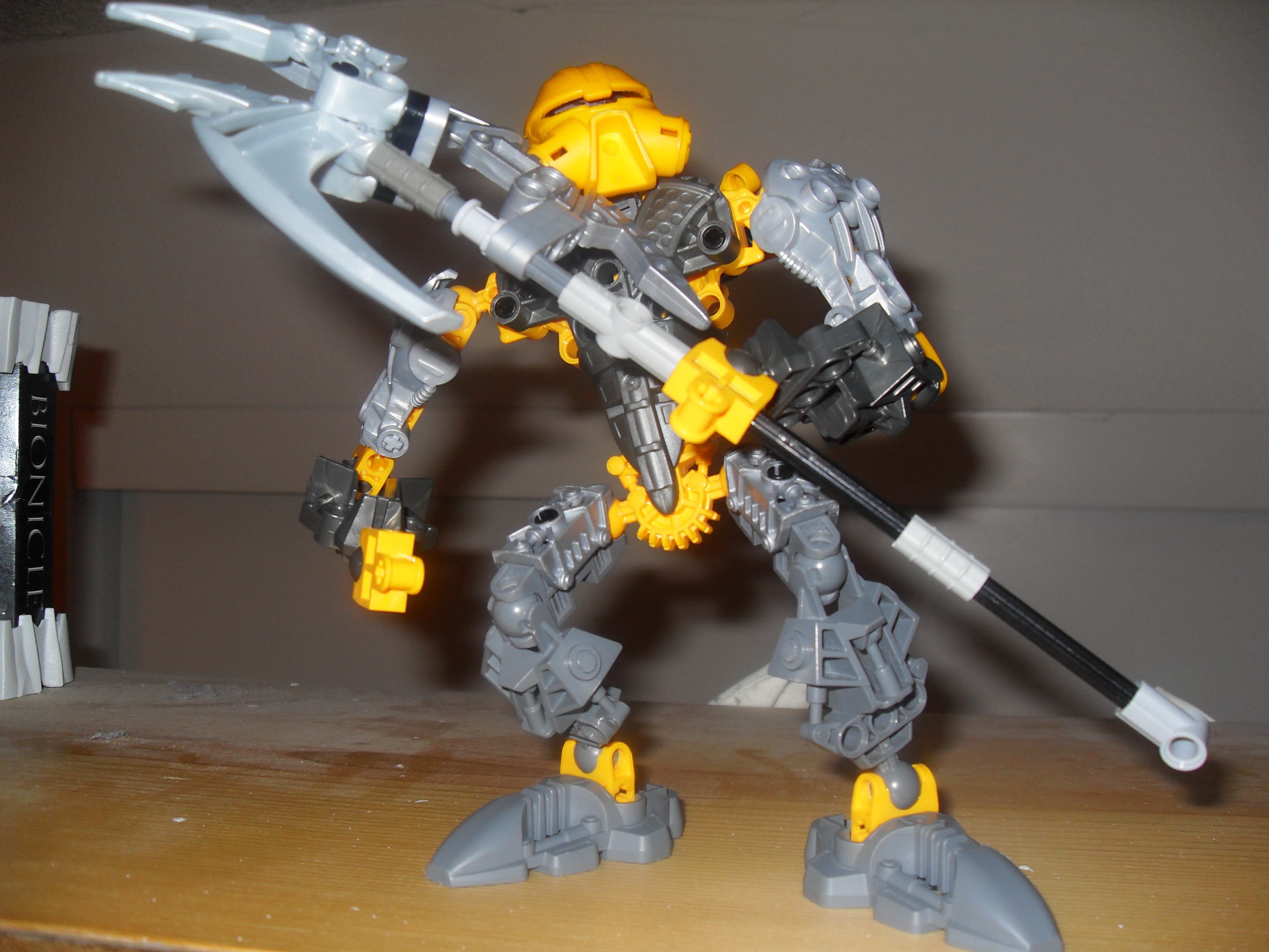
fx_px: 1246
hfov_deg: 54.0
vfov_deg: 41.8
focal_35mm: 34
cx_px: 634
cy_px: 476
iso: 100
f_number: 2.8
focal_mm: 6.3
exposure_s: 1/45
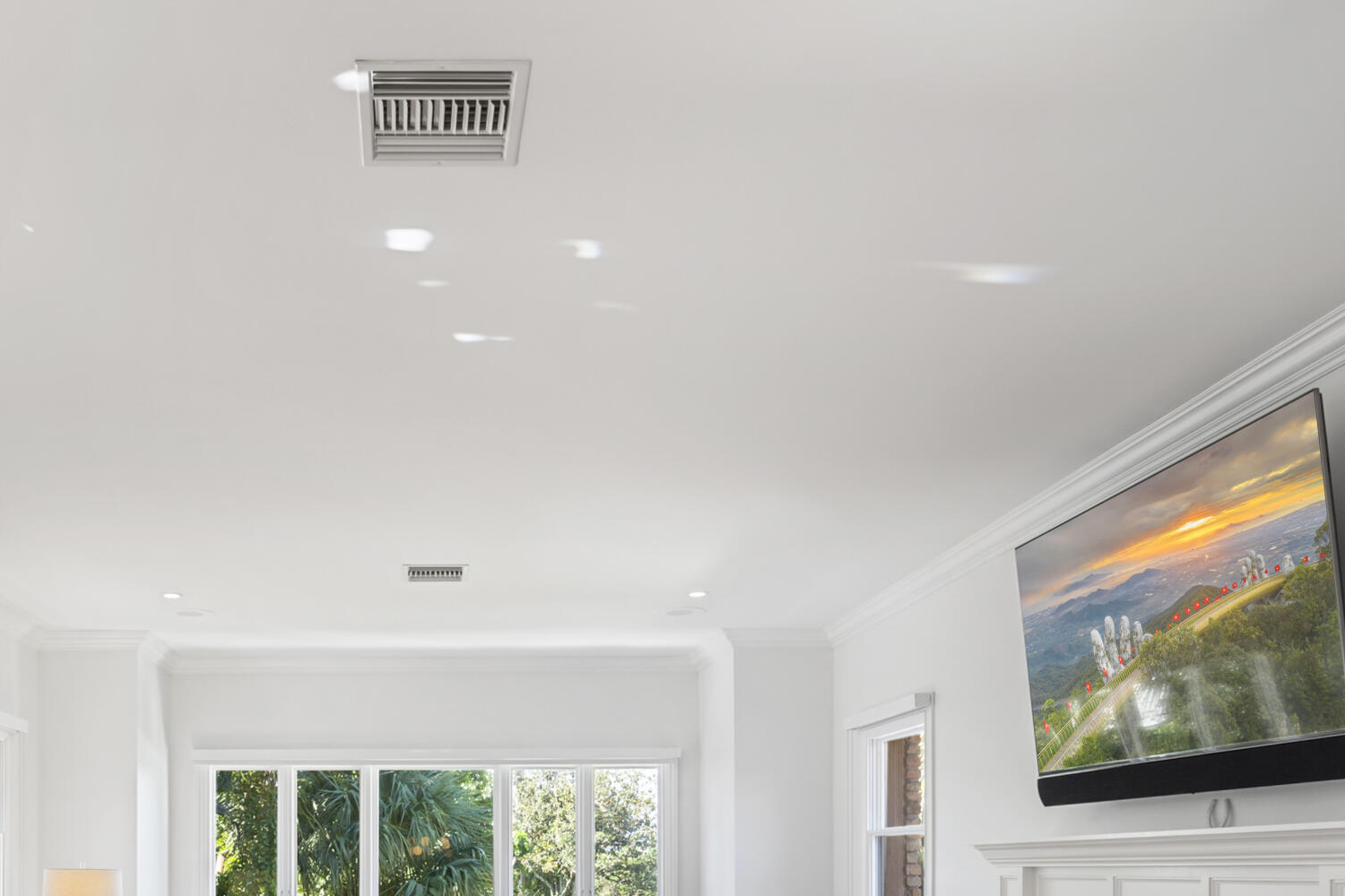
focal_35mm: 33
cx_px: 440
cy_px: 881
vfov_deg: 36.3
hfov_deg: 55.9
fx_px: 1233
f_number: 9
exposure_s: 1/2.5
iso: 100
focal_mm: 16.5
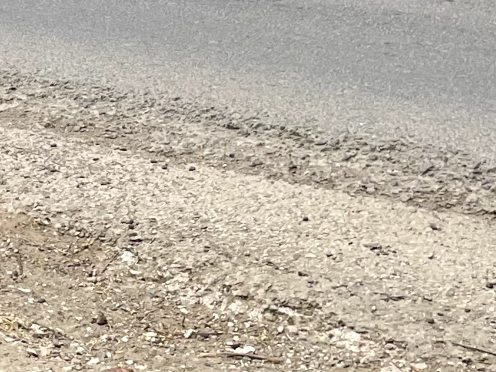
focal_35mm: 118
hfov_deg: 13.6
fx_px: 1691
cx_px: -577
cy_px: -16
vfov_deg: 12.4
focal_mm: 4.2
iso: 32
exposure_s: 1/2092
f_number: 1.6
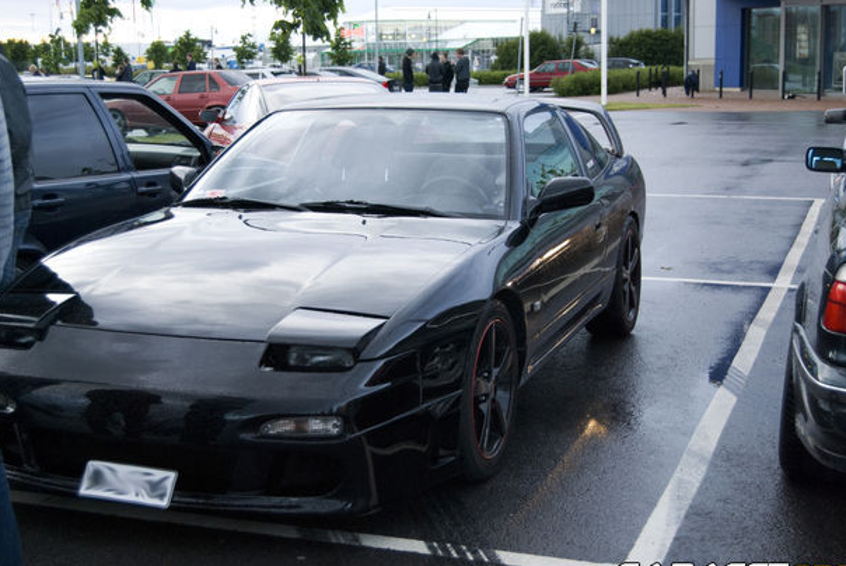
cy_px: 284
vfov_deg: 25.1
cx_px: 408
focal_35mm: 54
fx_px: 1270
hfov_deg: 36.8
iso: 800
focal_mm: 34
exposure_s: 1/200
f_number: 4.5
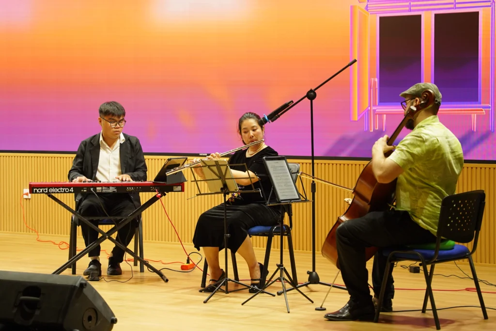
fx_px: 1447
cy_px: 166
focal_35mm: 105
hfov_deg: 19.5
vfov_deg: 13.0
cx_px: 248
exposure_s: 1/100
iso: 500
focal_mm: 70
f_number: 2.8
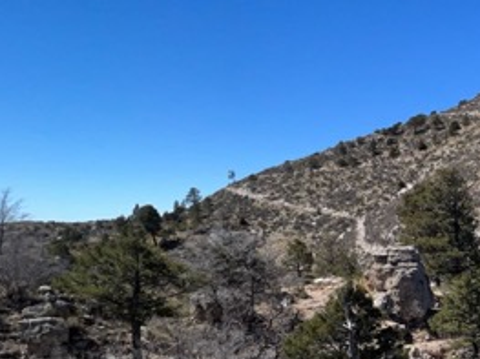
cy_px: 321
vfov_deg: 35.5
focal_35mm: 38
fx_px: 527
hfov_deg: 33.9
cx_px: 635
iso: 32
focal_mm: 1.57
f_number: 1.8
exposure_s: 1/723
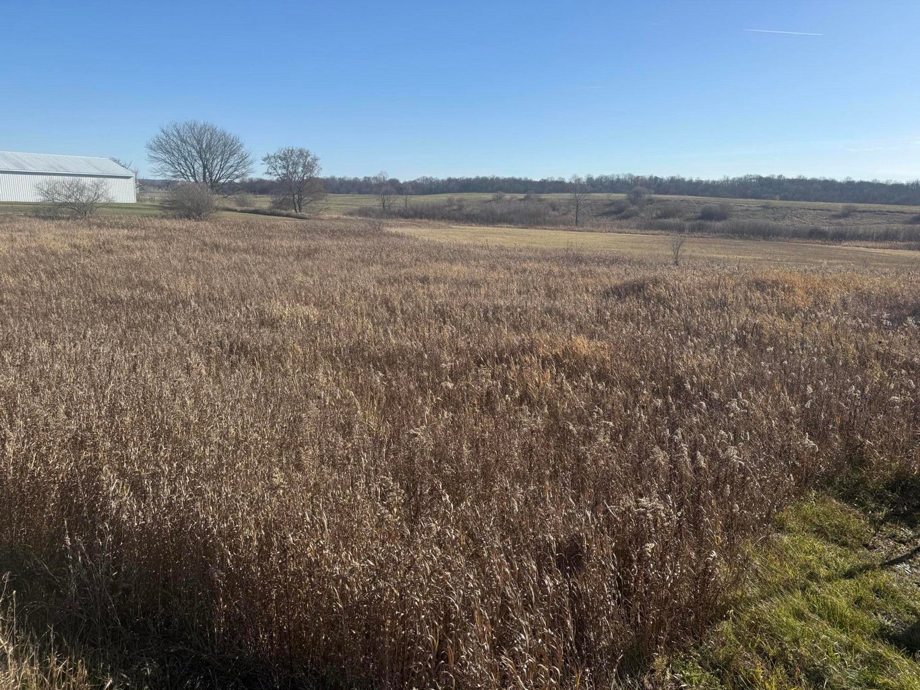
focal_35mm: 24
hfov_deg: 71.6
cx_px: 460
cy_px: 345
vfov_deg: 56.8
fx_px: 638
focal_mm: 6.76
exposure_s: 1/4167
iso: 80
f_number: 1.78
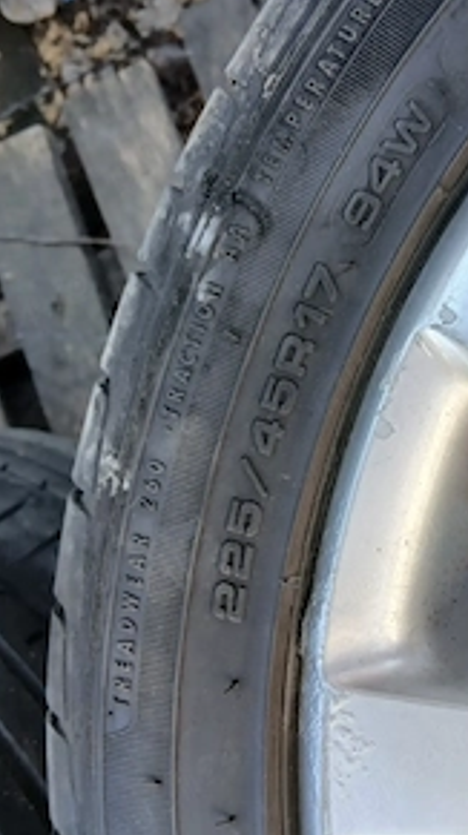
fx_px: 863
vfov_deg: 51.6
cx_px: 299
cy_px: 387
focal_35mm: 39
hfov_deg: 30.2
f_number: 1.8
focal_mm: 3.98
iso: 32
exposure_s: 1/50
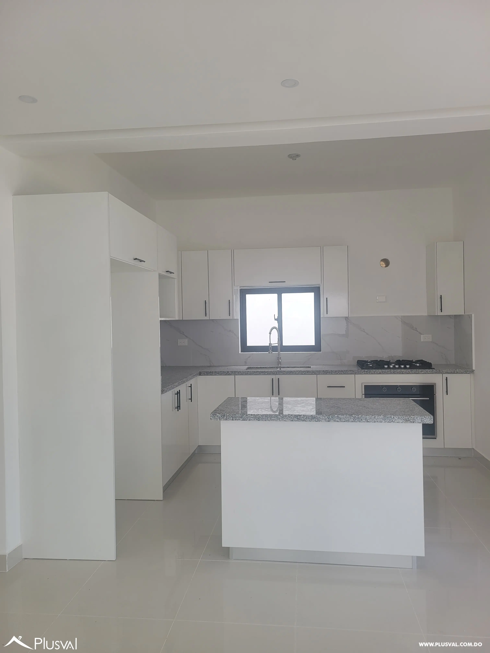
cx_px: 245
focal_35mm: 26
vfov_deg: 67.3
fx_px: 491
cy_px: 326
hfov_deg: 53.1
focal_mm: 5.4
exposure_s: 1/263
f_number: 1.8
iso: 40
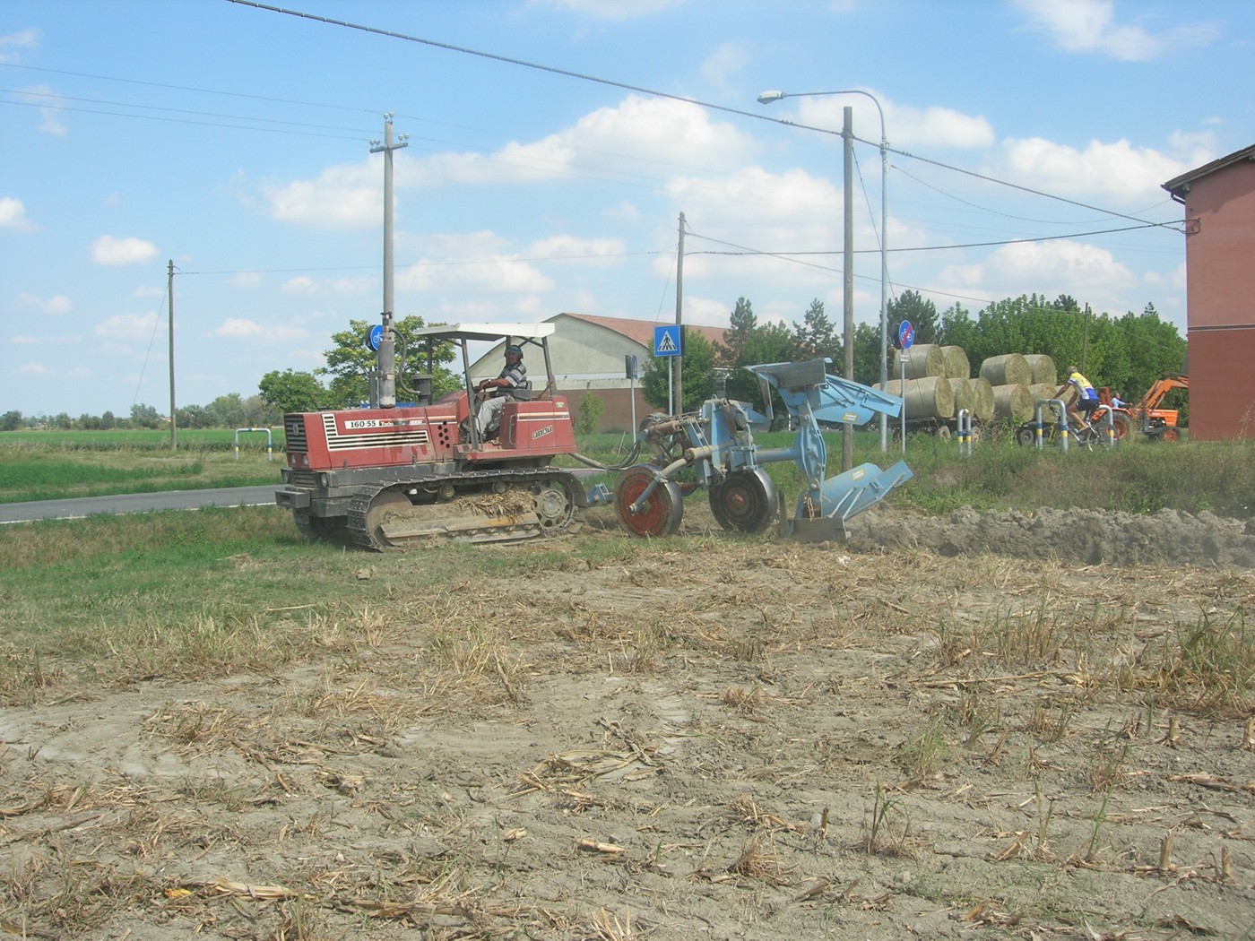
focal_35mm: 38
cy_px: 470
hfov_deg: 49.0
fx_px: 1378
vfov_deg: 37.7
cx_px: 628
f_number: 4.8
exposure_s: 1/451
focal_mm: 7.8
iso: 64
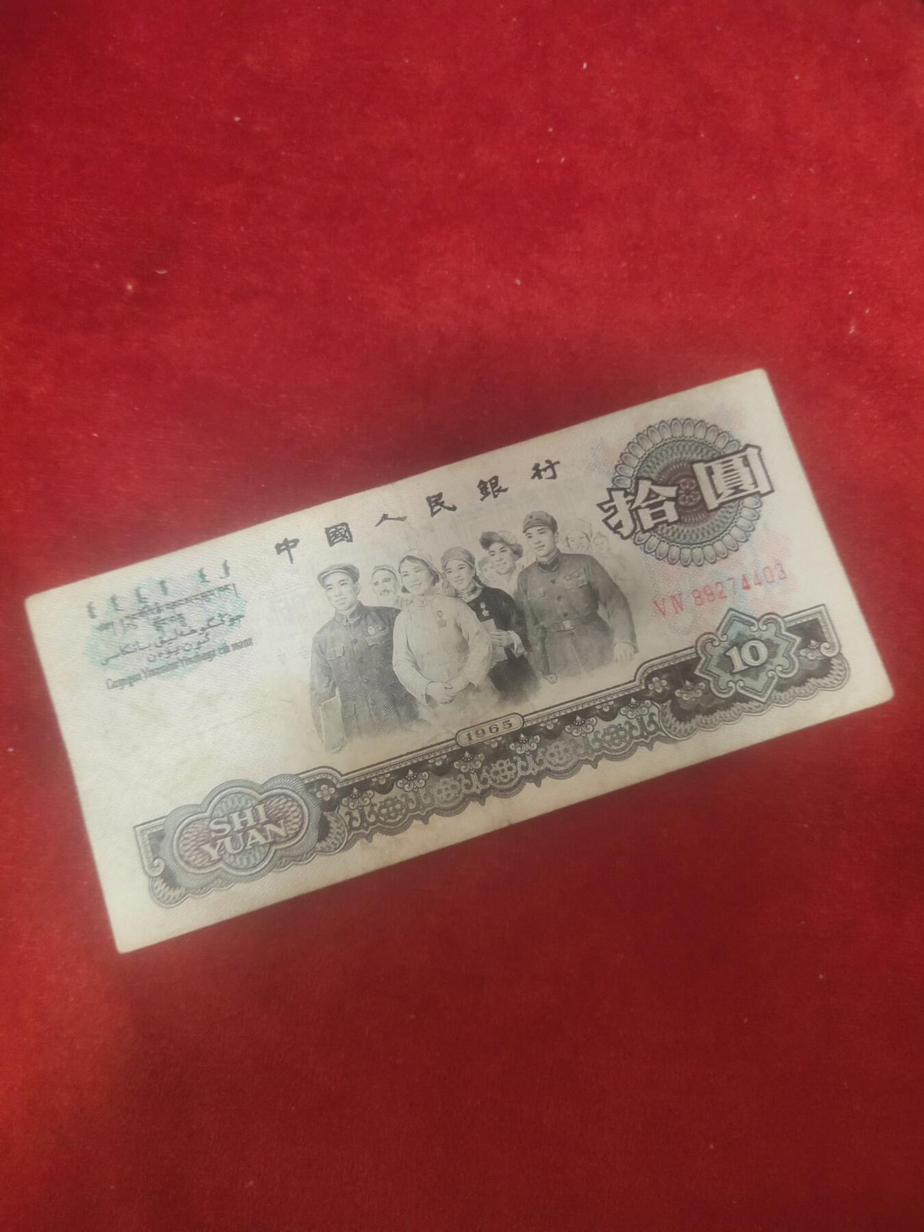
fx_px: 890
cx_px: 462
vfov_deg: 69.4
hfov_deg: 54.9
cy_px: 616
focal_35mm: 25
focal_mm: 4.71
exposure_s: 1/33
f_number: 1.8
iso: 216
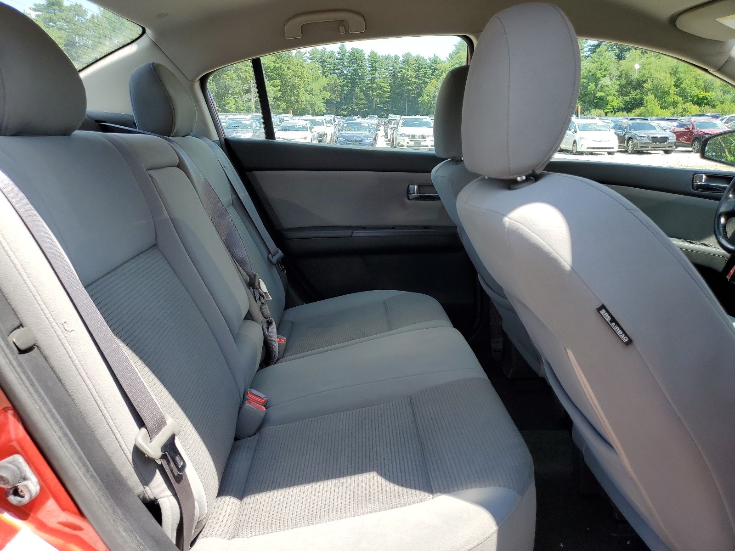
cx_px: 368
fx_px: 552
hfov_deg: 67.3
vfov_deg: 53.1
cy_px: 276
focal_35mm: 26
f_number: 1.5
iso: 50
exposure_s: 1/667
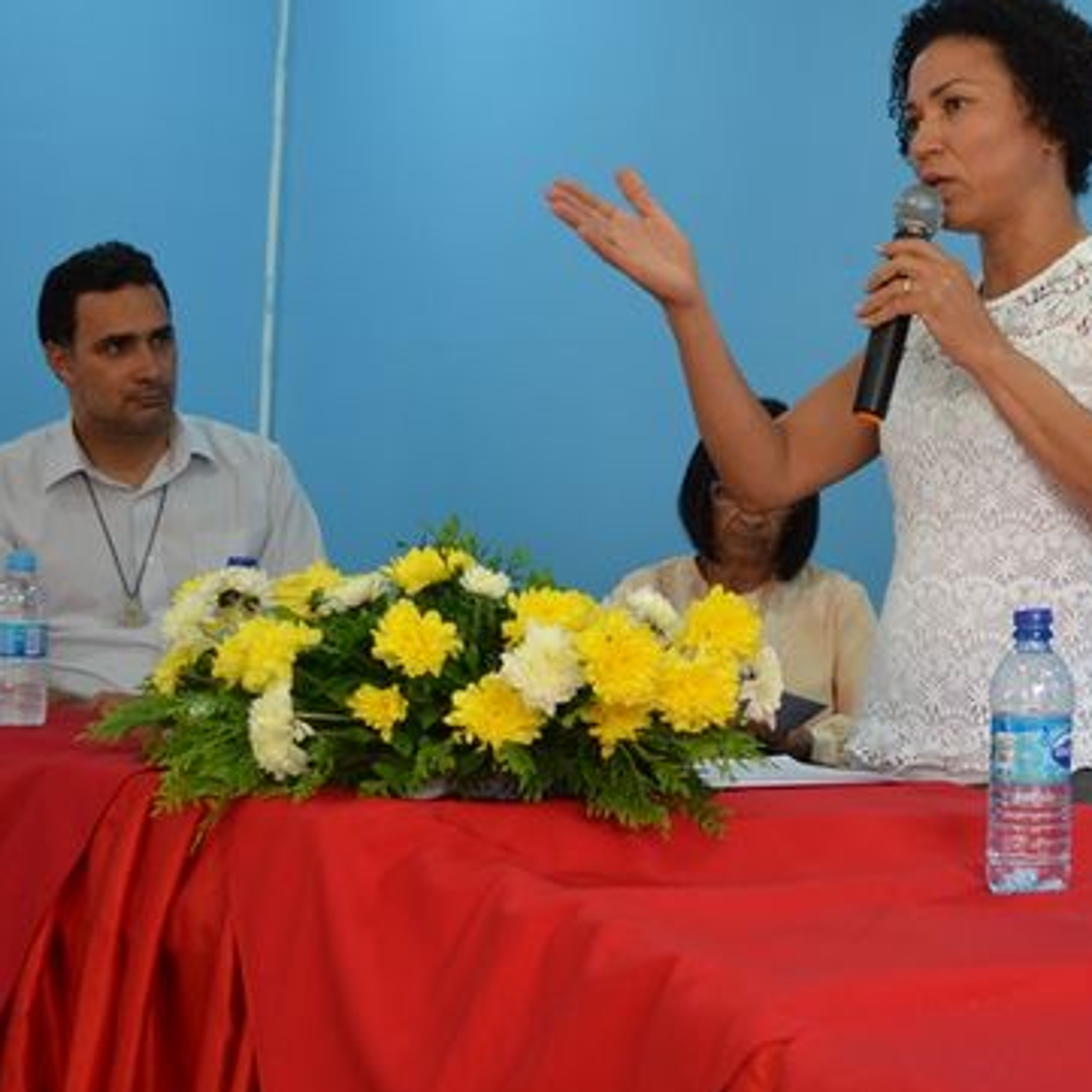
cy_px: 587
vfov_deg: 25.7
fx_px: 2391
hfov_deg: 25.0
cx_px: 982
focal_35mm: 67
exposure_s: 1/60
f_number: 4.2
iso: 560
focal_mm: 26
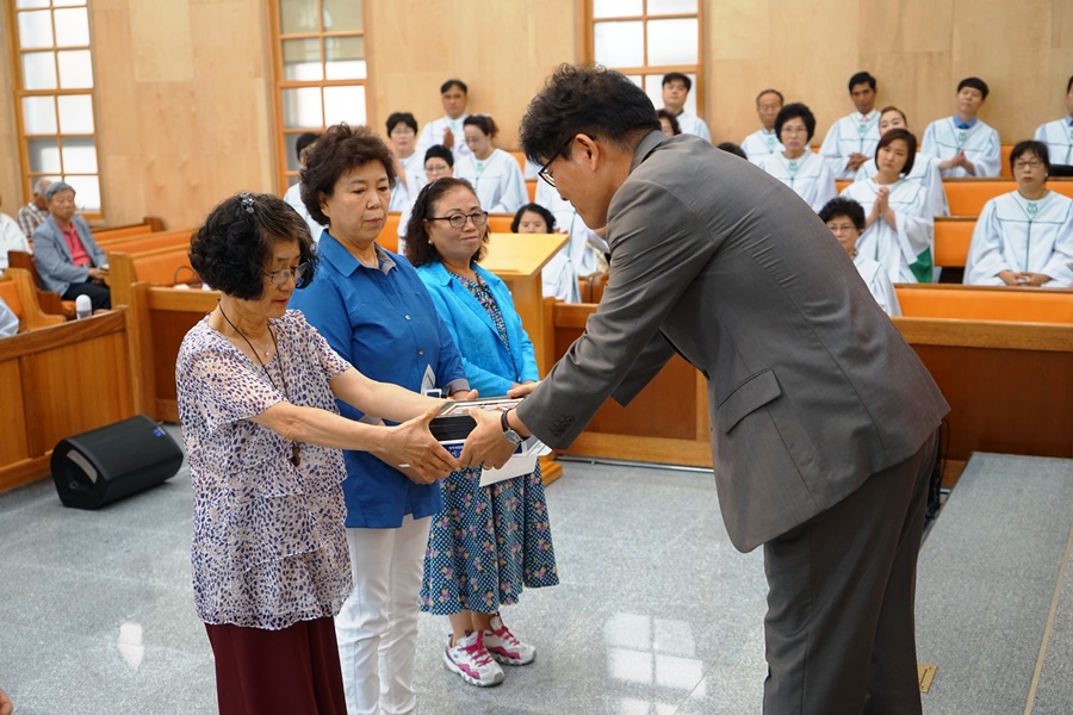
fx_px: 1341
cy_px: 358
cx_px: 536
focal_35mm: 45
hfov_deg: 43.6
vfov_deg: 29.9
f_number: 4
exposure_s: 1/60
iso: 640
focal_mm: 45
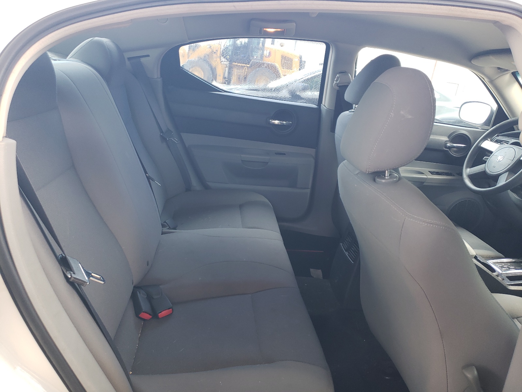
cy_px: 196
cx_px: 261
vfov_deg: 53.1
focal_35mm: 26
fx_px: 392
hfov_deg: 67.3
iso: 57
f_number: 1.5
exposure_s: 1/60.2
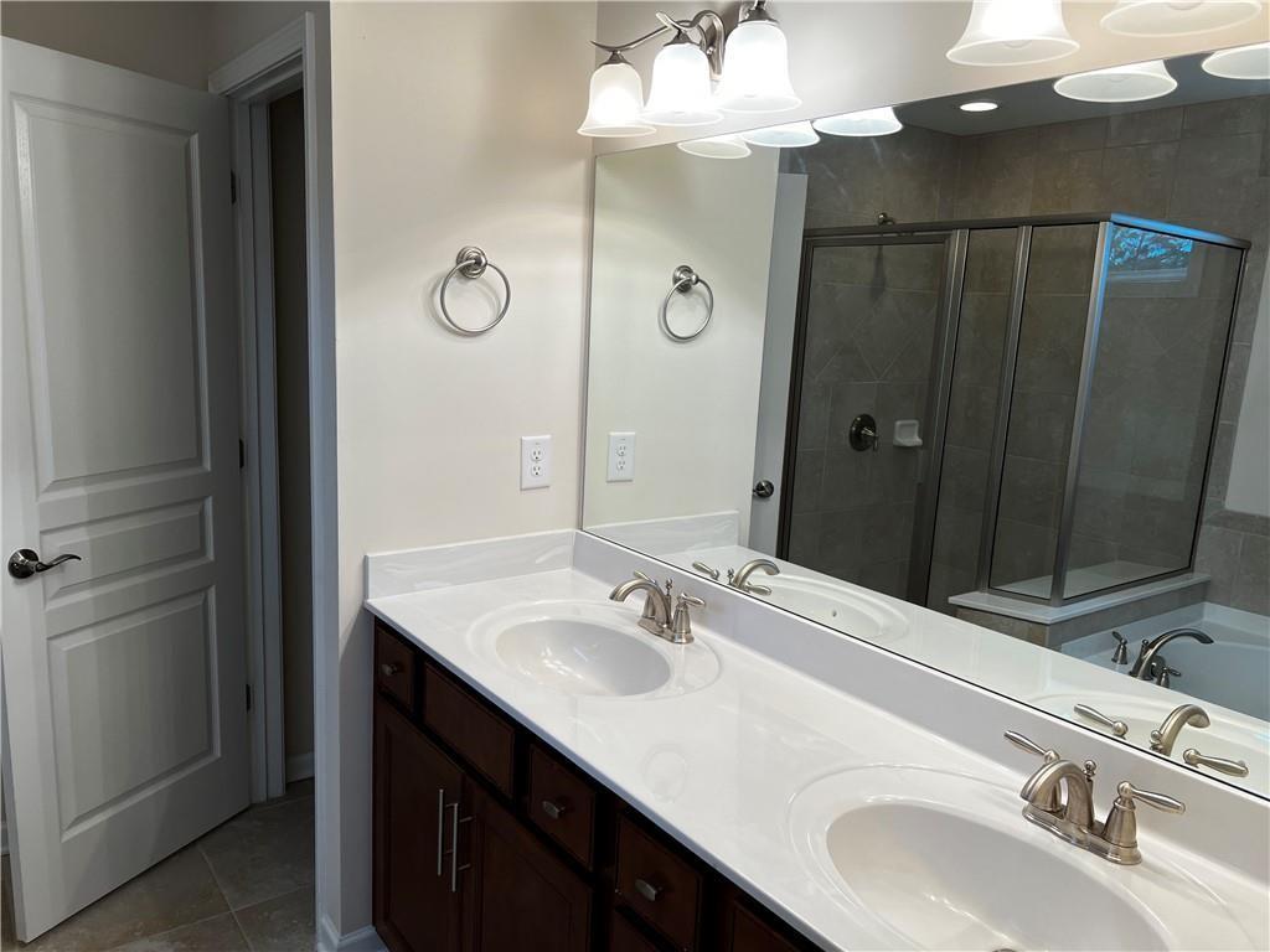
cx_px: 635
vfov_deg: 53.1
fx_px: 954
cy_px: 476
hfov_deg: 67.3
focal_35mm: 26
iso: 50
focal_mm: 5.7
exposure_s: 1/120
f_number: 1.5
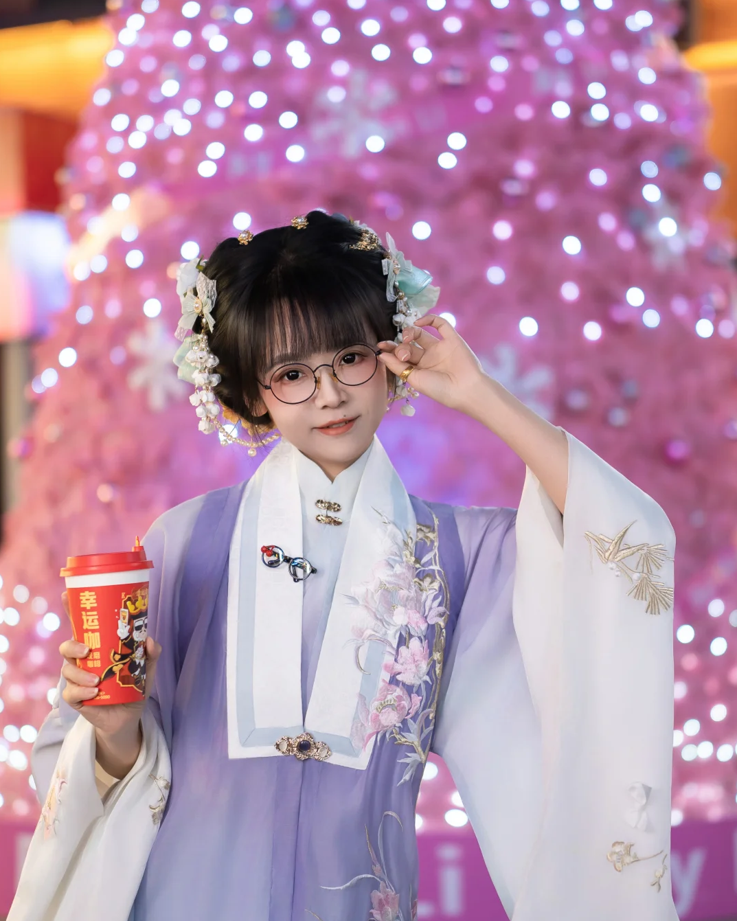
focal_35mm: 85
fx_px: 2317
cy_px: 501
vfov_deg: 22.5
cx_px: 367
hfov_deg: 18.1
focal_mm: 50
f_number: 1.8
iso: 400
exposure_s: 1/125
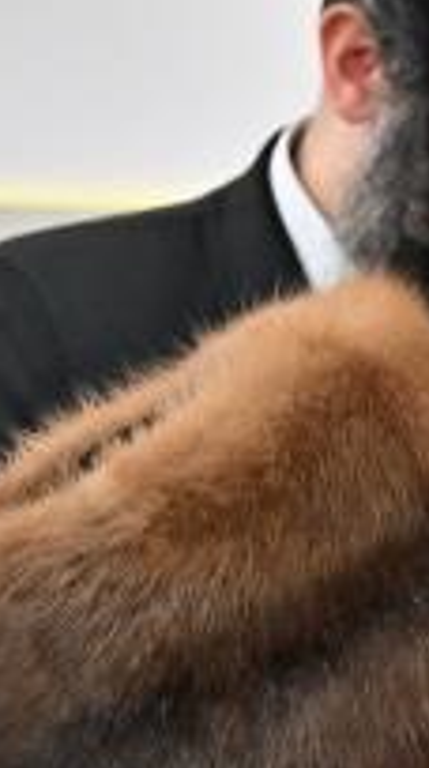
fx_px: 7500
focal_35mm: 369
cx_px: 1287
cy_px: 954
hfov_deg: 3.2
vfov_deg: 5.8
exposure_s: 1/320
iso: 1250
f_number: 4
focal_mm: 70
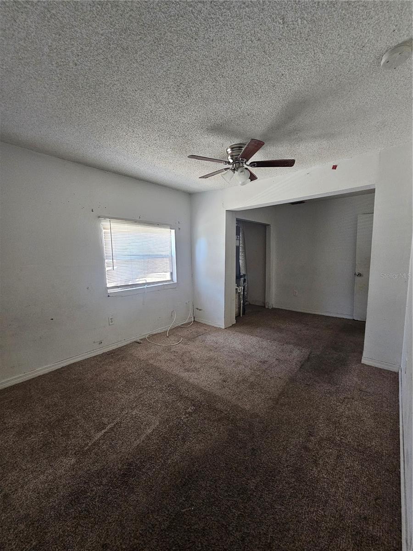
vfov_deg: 106.2
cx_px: 206
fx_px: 207
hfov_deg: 89.9
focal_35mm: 13
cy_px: 276
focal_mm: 2.2
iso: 400
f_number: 2.2
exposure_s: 1/30
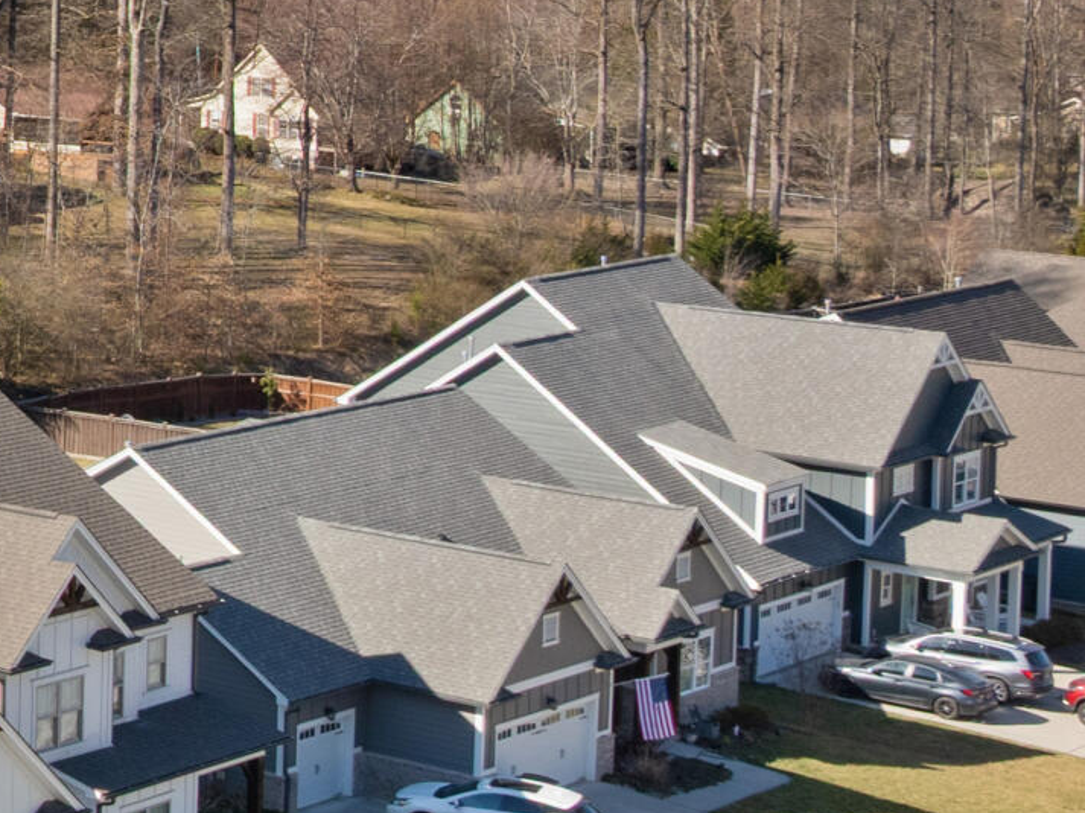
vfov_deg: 14.4
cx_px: -1100
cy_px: -3
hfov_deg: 15.5
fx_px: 3164
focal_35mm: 101
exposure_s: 1/200
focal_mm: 12.29
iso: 100
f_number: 8
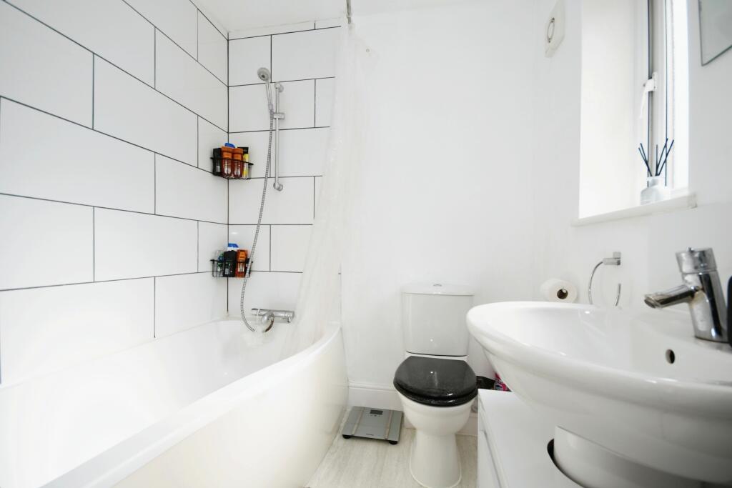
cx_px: 366
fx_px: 305
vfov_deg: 77.3
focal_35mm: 15
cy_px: 244
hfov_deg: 100.4
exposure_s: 1/100
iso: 400
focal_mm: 10
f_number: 8
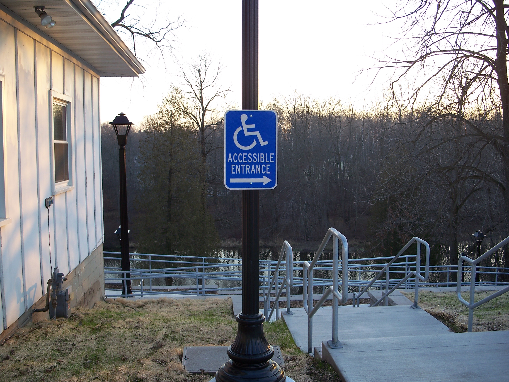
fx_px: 544
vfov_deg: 38.7
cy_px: 191
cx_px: 254
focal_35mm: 37
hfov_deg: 50.1
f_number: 2.8
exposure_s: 1/80
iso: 64
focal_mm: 7.8
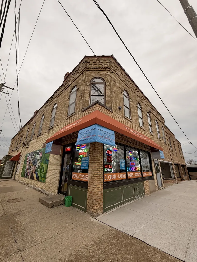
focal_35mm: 14
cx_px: 98
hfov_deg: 85.7
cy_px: 131
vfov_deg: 102.1
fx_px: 106
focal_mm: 2.22
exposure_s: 1/120
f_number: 2.2
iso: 32
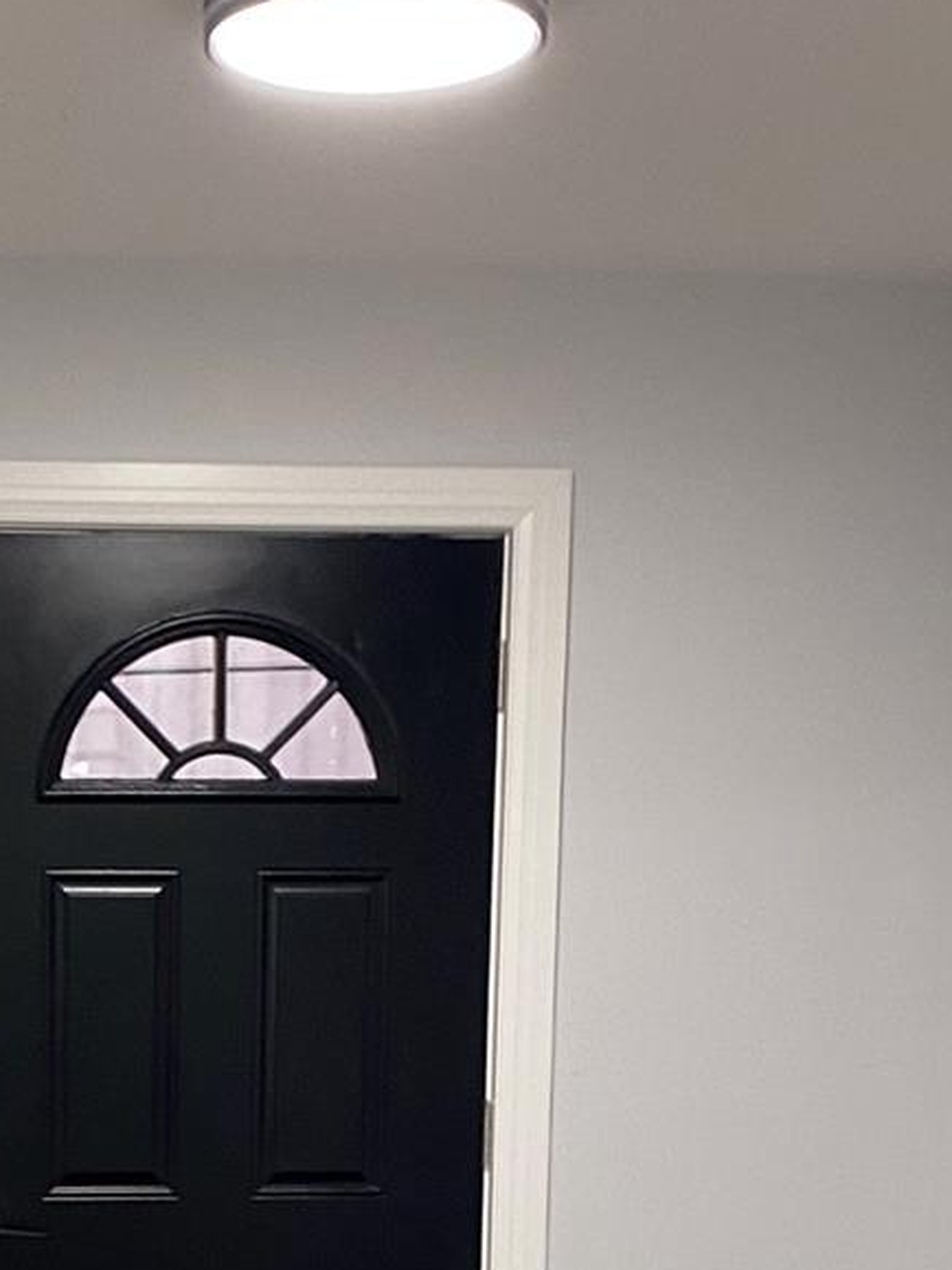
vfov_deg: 26.6
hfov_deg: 20.8
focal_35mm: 69
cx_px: 81
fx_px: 2531
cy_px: 1285
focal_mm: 4.25
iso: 125
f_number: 1.8
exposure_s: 1/60
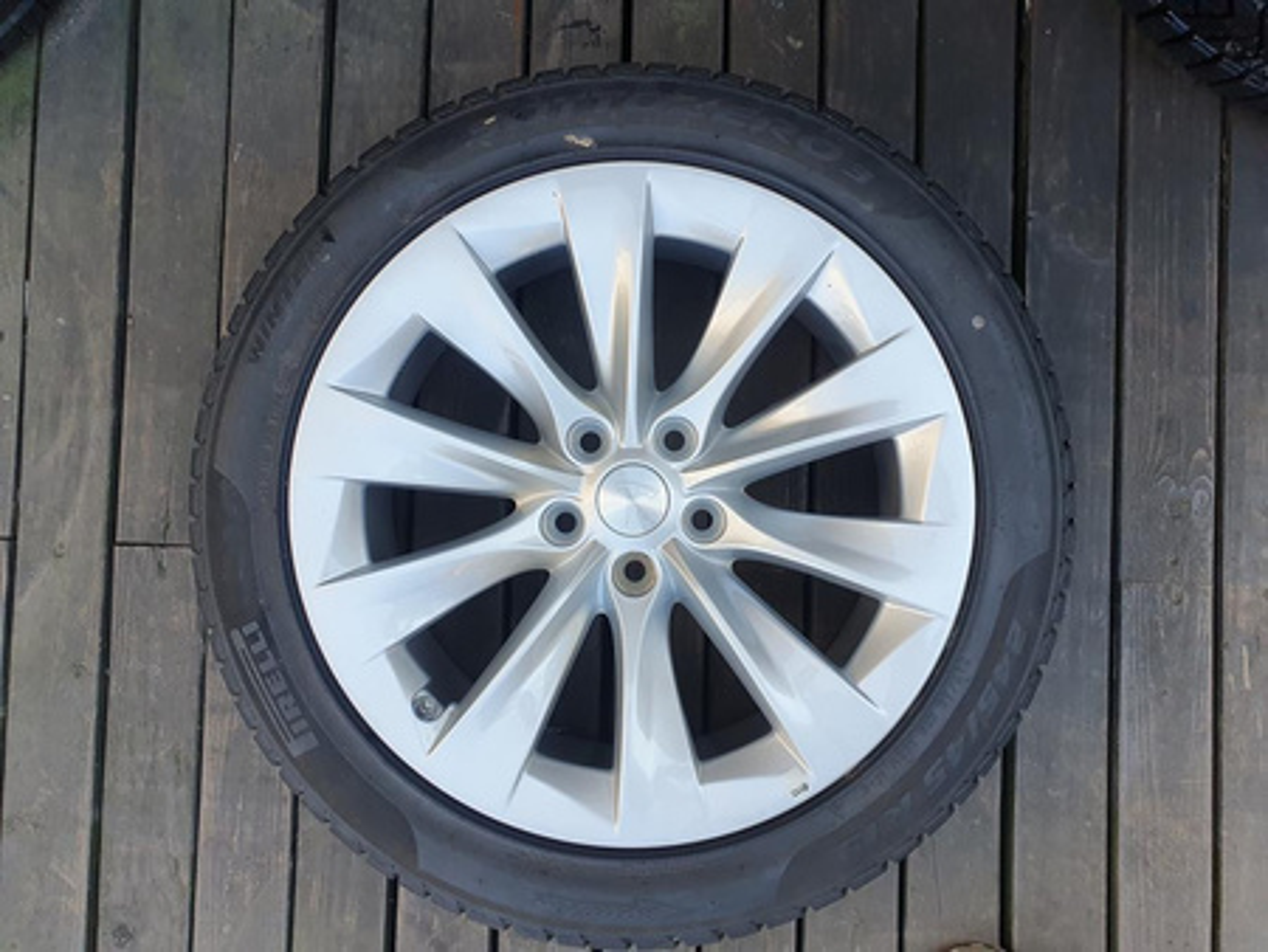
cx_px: 634
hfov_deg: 67.3
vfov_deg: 53.1
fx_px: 953
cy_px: 476
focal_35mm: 26
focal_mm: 4.32
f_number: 2.4
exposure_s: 1/206
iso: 50
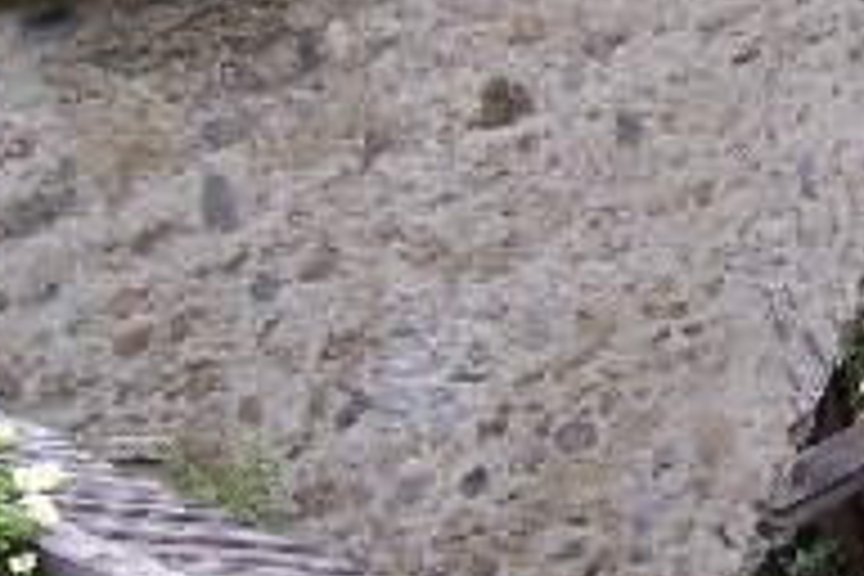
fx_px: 2496
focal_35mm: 104
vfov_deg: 13.2
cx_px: 968
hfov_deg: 18.8
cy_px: 266
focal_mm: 5.6
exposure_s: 1/250
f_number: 2.7
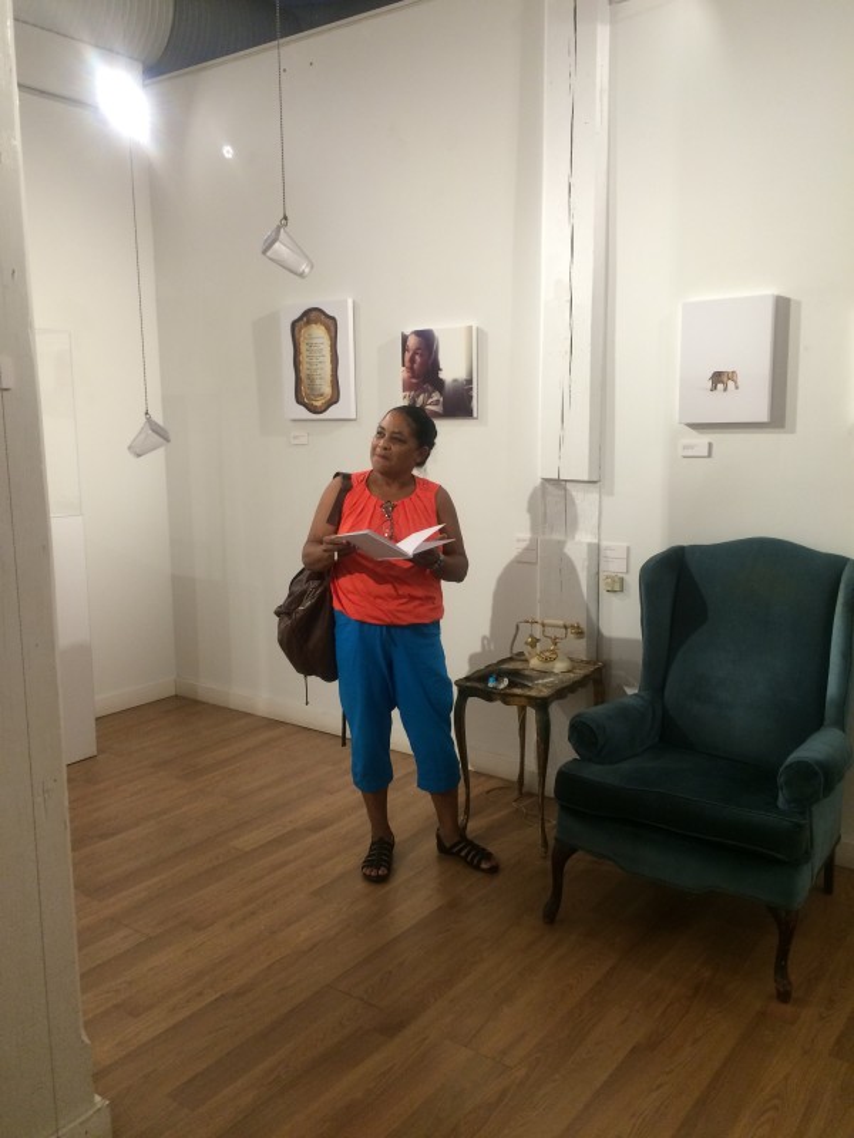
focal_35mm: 29
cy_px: 569
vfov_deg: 61.7
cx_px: 427
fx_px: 954
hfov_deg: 48.2
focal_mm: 4.15
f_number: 2.2
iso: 50
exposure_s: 1/30
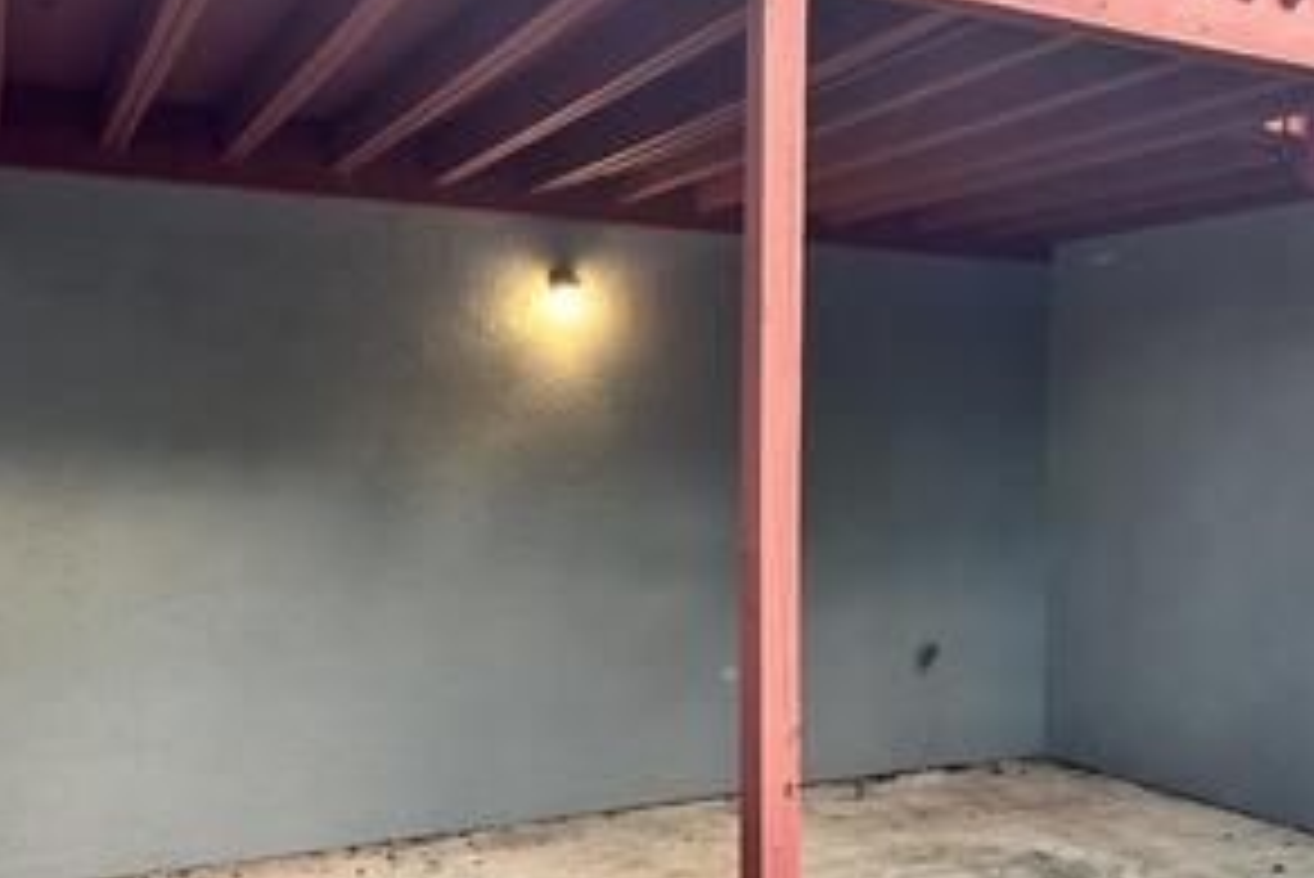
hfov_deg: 51.9
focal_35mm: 37
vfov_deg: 36.0
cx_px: 639
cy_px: 477
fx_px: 1351
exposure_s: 1/60
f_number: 1.5
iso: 200
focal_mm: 5.7
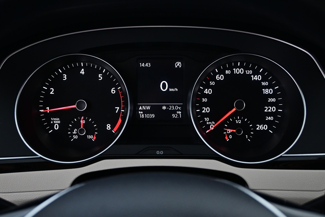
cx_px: 162
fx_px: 413
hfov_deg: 43.0
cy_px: 108
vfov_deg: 29.4
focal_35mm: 46
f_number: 4.8
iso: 1800
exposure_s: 1/25
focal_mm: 30.5
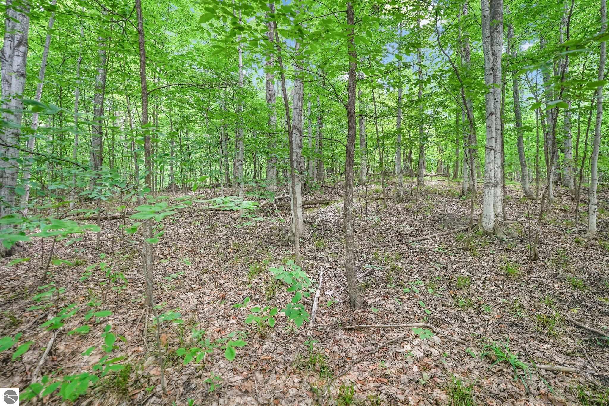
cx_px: 304
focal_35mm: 14
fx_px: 237
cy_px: 203
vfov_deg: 81.3
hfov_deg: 104.2
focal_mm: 14
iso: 200
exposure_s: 1/200
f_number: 2.8
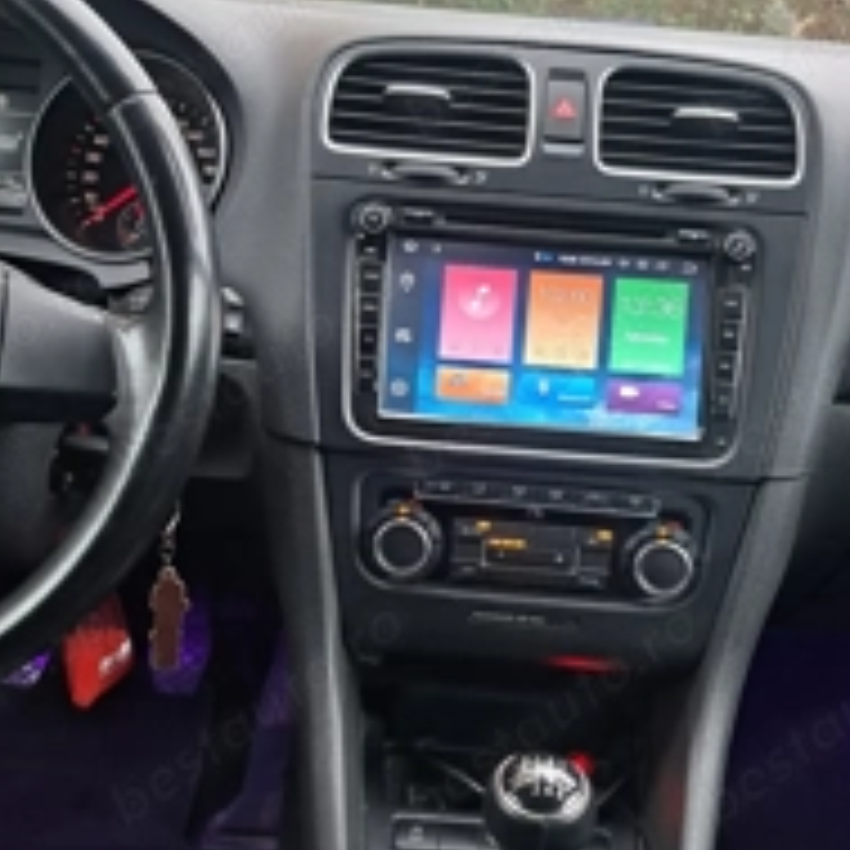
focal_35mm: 45
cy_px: 450
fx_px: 1250
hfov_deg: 37.6
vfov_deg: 37.5
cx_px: 432
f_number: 1.8
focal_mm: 5.23
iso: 80
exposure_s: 1/50
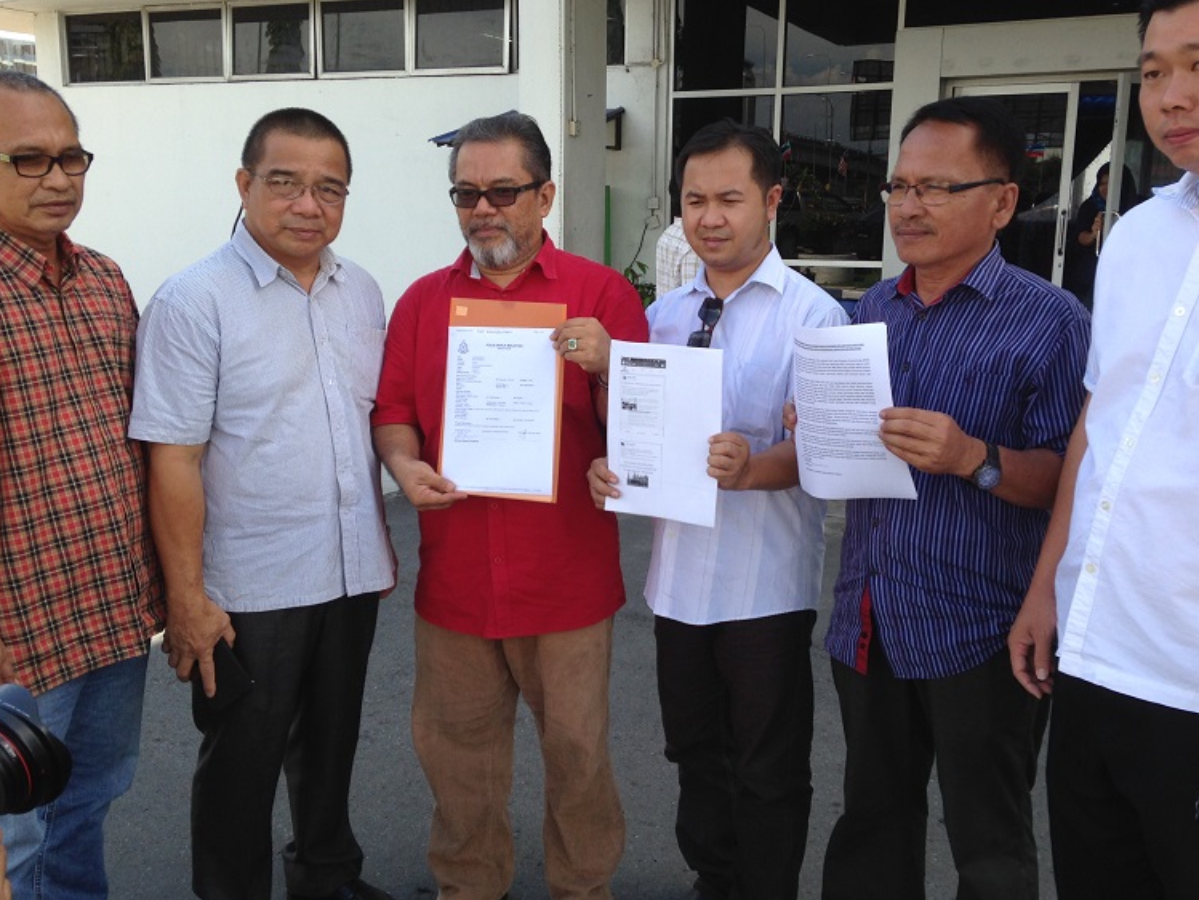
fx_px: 1282
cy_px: 428
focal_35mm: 37
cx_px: 607
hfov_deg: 50.1
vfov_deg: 38.7
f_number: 2.4
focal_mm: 4.12
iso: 50
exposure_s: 1/531
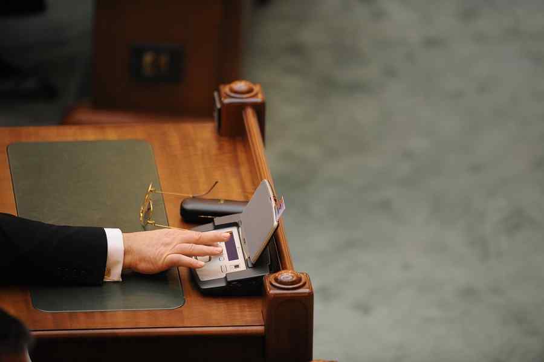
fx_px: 6041
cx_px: 272
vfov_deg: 3.4
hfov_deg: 5.2
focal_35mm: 400
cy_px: 181
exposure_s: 1/200
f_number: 2.8
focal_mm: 400
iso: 1600
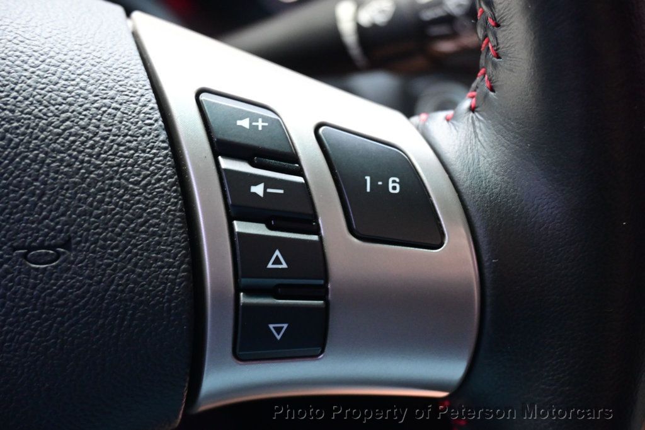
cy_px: 215
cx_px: 322
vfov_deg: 29.4
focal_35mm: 46
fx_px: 819
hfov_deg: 43.0
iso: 2000
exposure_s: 1/50
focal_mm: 30.5
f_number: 4.8
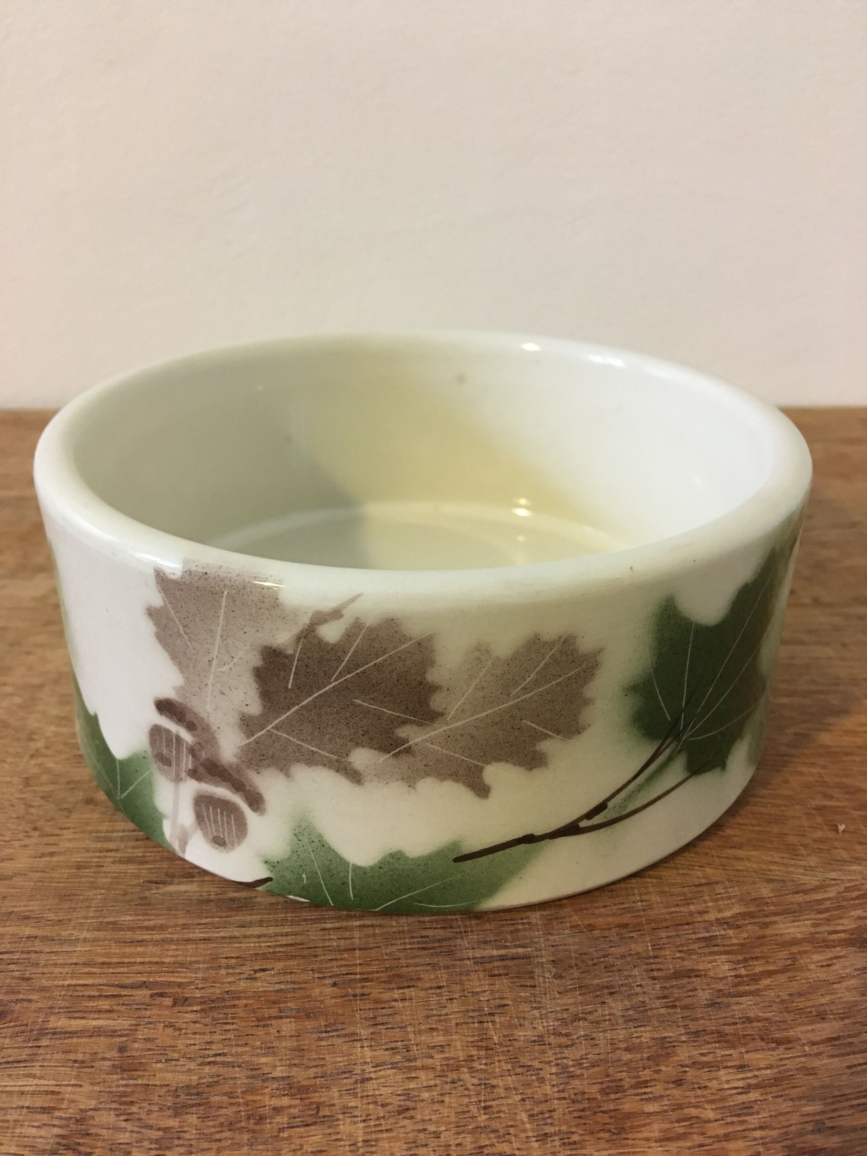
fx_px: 968
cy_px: 578
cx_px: 434
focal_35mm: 29
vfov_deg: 61.7
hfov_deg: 48.2
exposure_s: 1/17
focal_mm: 4.15
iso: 200
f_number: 2.2
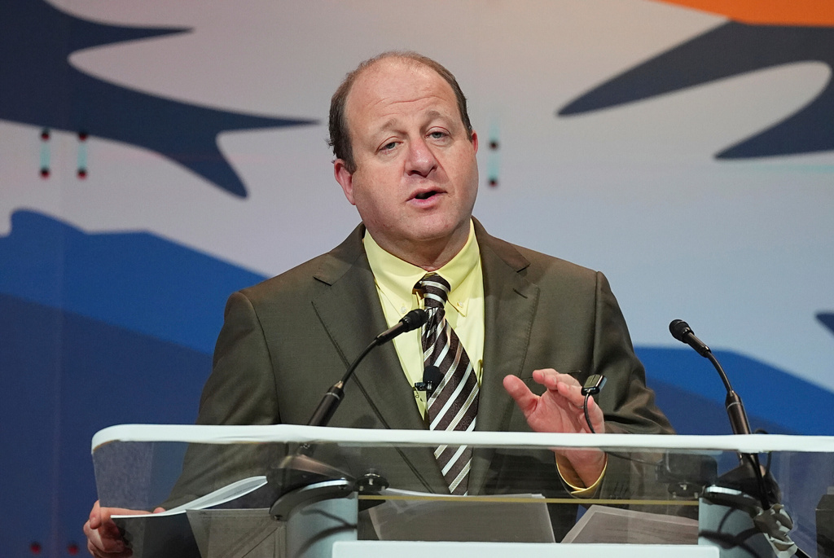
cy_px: 279
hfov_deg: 2.3
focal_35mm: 900
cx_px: 417
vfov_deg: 1.5
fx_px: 20870
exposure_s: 1/800
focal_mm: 600
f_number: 4
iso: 4000
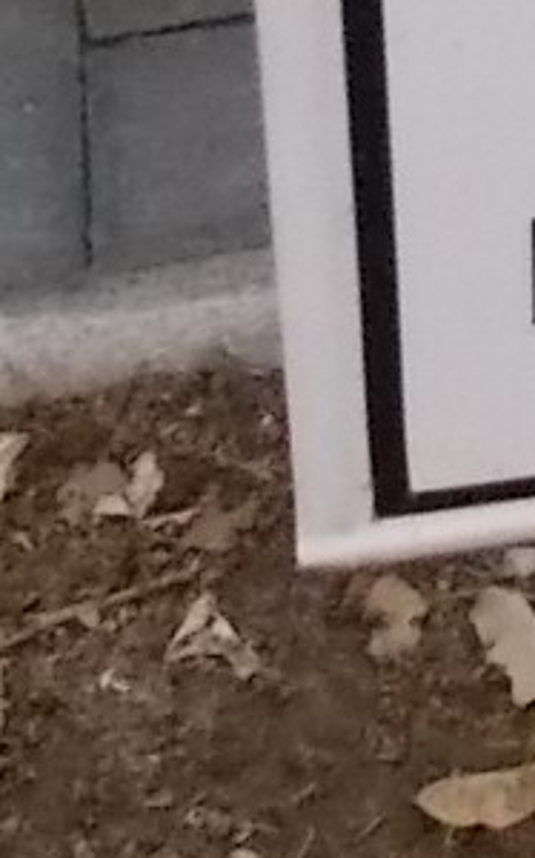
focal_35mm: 147
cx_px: 1533
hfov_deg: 7.8
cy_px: -772
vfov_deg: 12.7
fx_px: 3436
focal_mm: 4.6
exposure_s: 1/160
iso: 400
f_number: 3.2
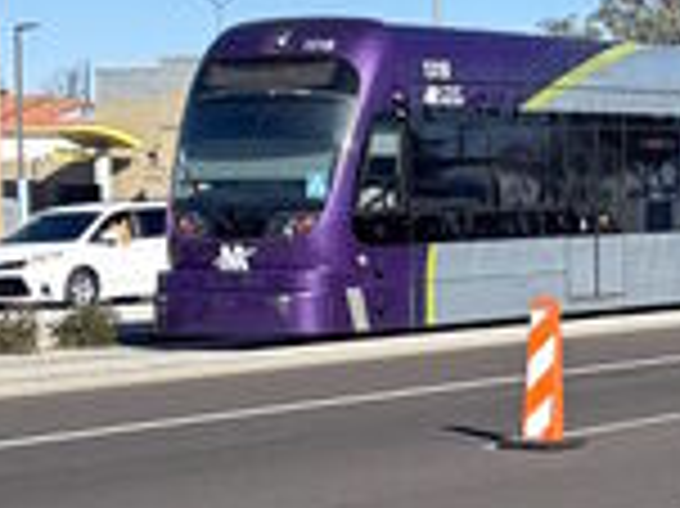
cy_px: 189
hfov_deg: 25.3
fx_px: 1354
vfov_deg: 21.2
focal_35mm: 69
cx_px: 815
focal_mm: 5.96
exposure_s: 1/1567
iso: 50
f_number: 1.6
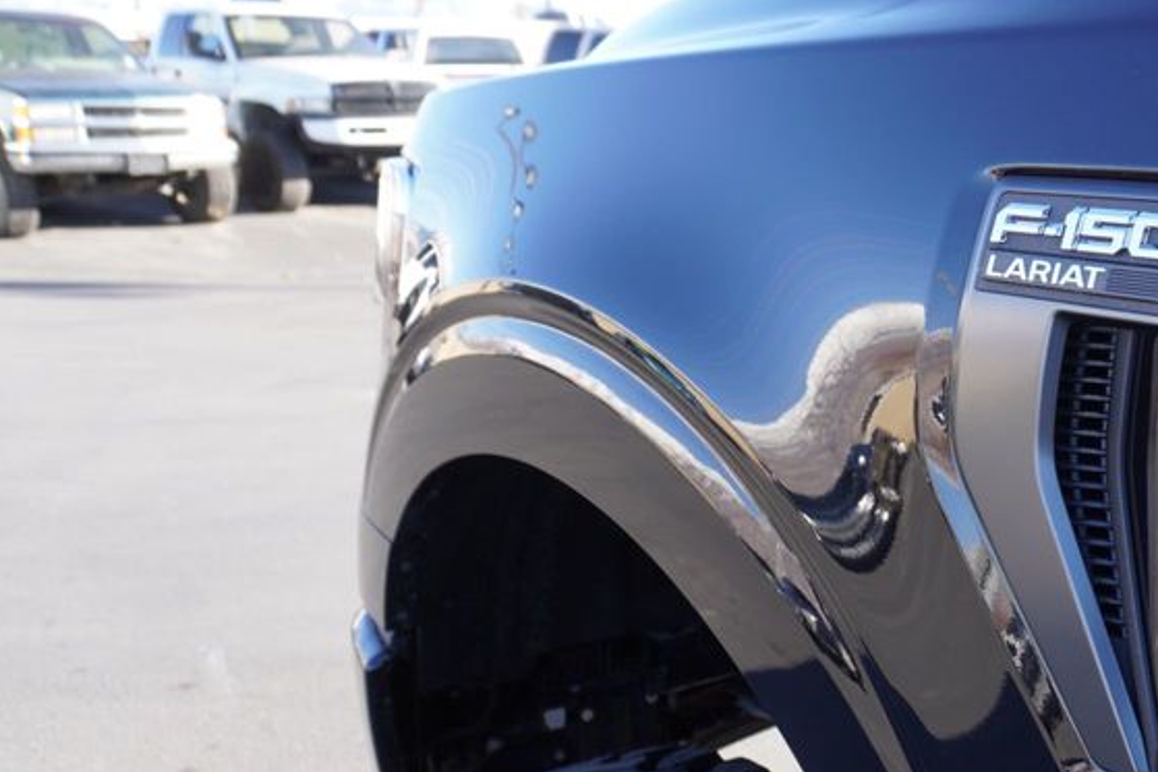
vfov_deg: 30.3
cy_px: 505
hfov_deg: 41.7
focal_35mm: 44
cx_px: 990
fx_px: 1416
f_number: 4.5
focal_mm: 16
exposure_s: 1/80
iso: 100
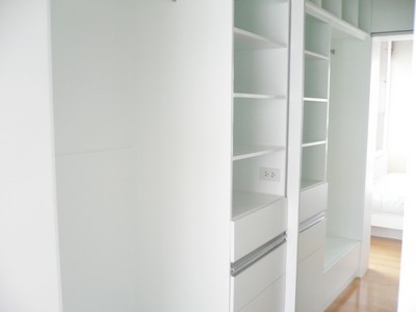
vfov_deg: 40.7
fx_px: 421
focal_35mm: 35
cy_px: 156
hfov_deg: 52.6
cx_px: 208
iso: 200
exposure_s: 1/8
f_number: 2.8
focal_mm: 5.8
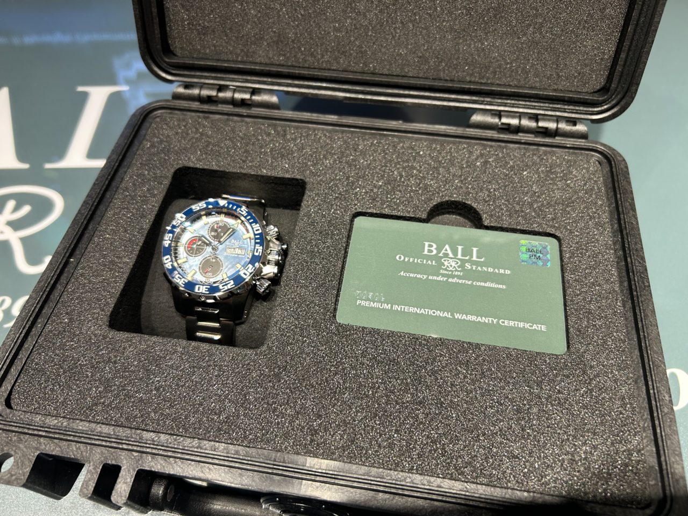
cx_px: 344
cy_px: 258
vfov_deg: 53.1
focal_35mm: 26
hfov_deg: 67.3
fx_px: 517
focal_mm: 5.7
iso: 100
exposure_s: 1/120
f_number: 1.5
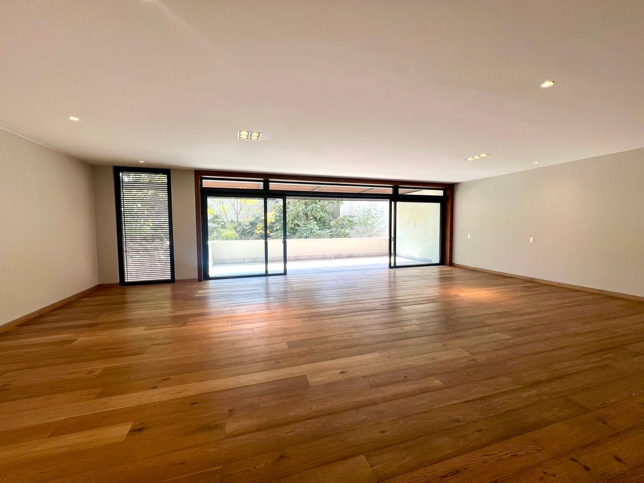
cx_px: 322
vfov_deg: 89.9
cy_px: 242
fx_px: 242
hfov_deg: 106.2
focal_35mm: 13
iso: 32
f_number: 1.8
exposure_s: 1/165
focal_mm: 1.57
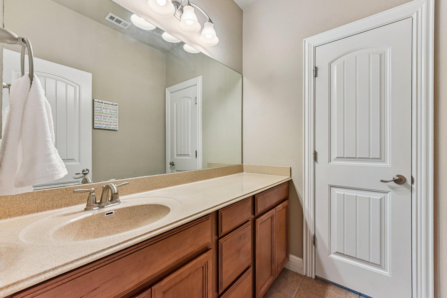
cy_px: 149
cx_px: 224
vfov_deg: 81.2
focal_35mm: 14
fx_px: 174
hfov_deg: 104.3
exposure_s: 1/15
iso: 500
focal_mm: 14
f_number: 8
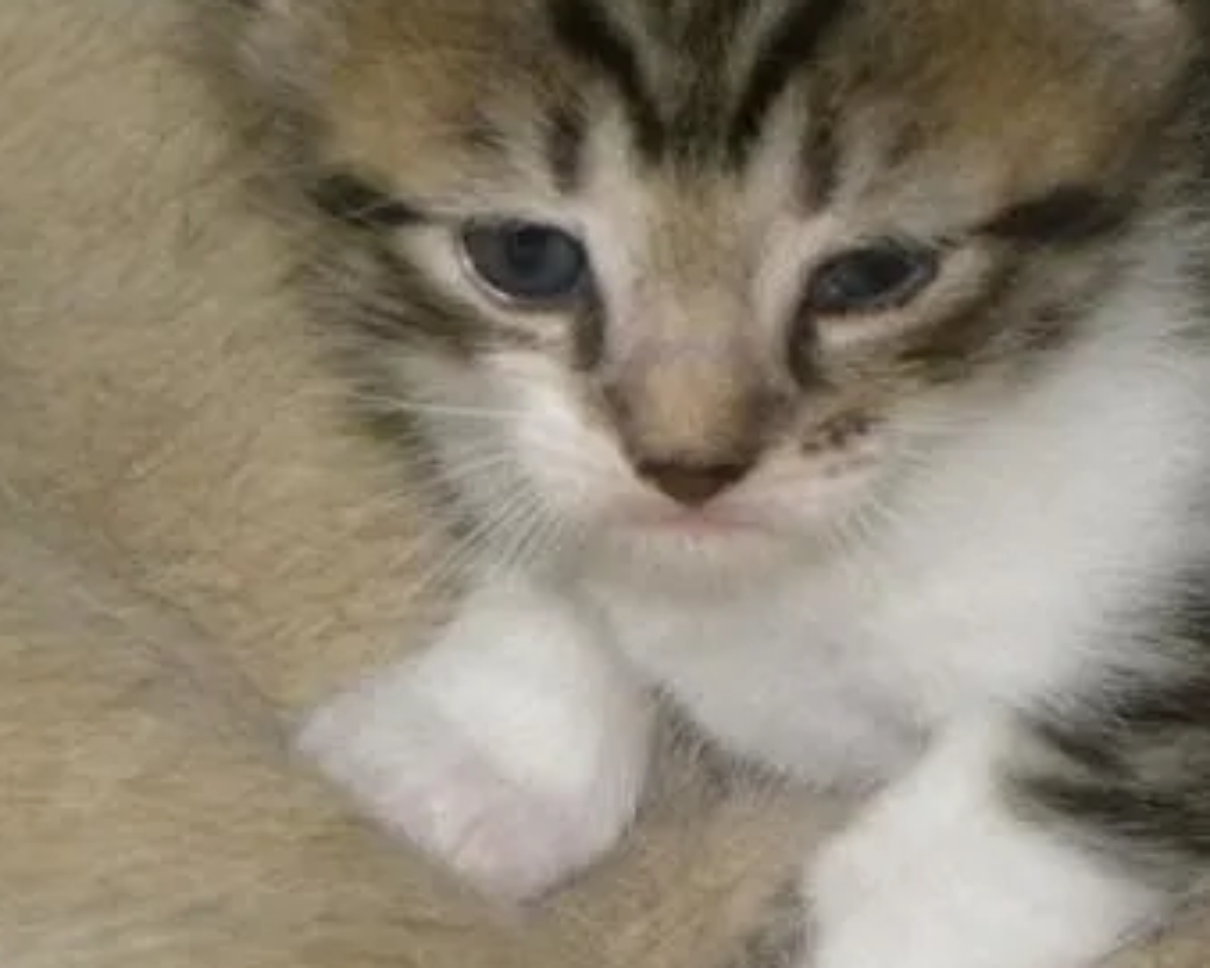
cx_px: 903
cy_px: 421
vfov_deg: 7.1
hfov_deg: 8.8
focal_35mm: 219
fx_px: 7840
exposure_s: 1/30
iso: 400
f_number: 4
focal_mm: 16.9
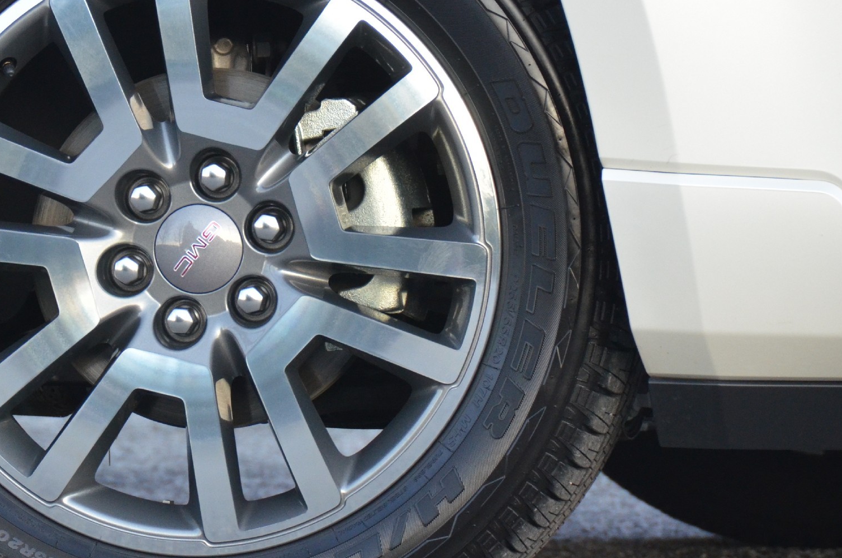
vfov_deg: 2.7
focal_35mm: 498
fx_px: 11625
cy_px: 221
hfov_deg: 4.1
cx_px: 223
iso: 1600
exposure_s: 1/500
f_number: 5.6
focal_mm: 200
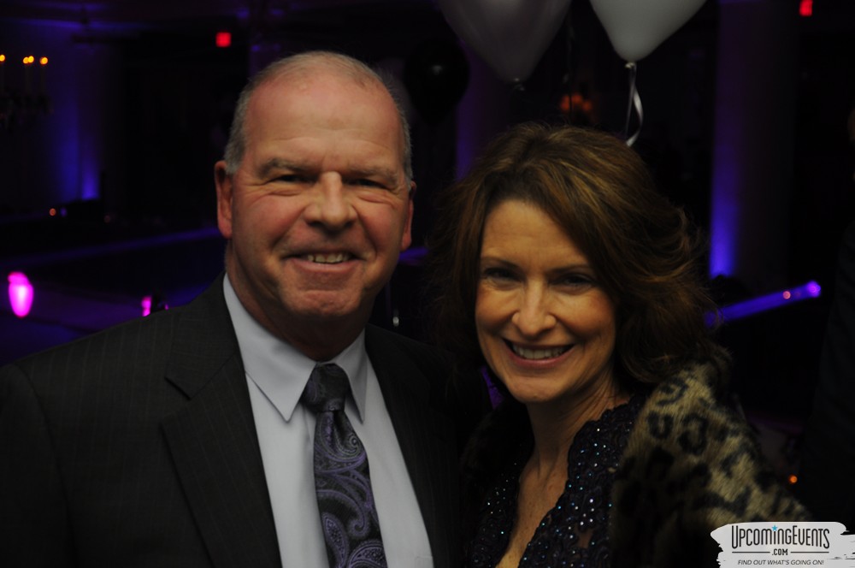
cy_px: 284
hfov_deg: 27.0
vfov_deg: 18.1
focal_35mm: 75
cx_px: 428
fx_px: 1779
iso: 400
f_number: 5
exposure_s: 1/50
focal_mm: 50
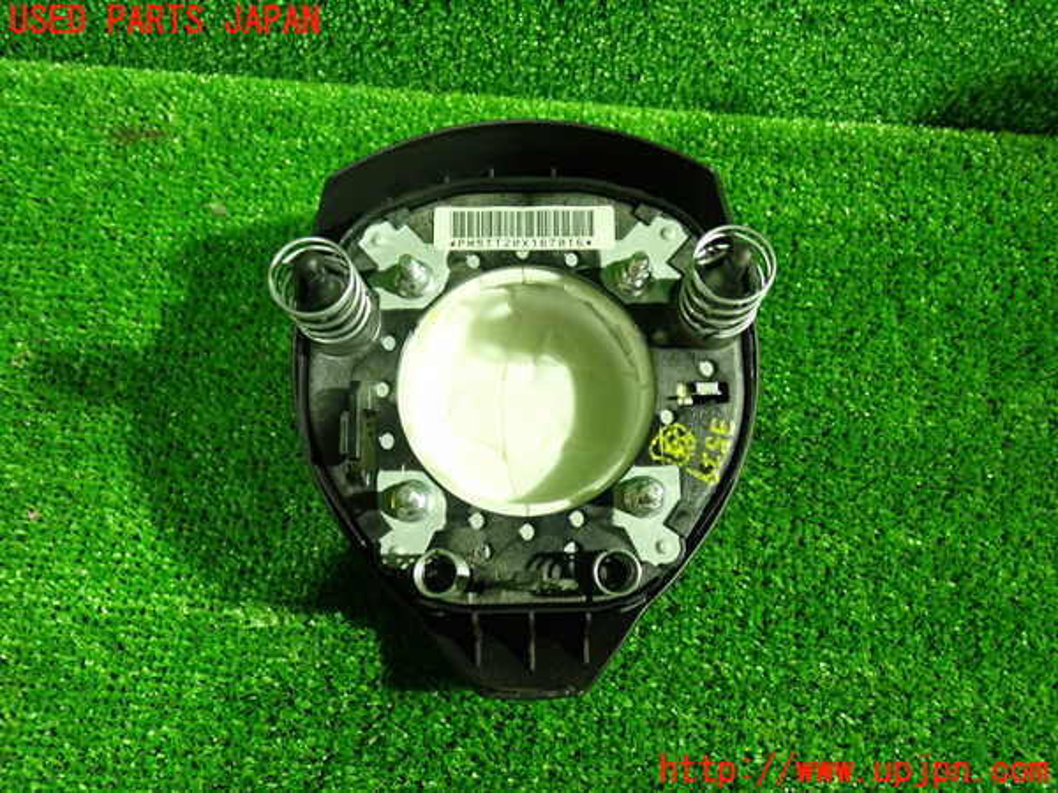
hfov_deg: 60.0
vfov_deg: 46.8
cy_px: 396
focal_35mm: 30
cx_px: 529
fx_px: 917
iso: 800
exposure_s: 1/25
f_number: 2.3
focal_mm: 5.4
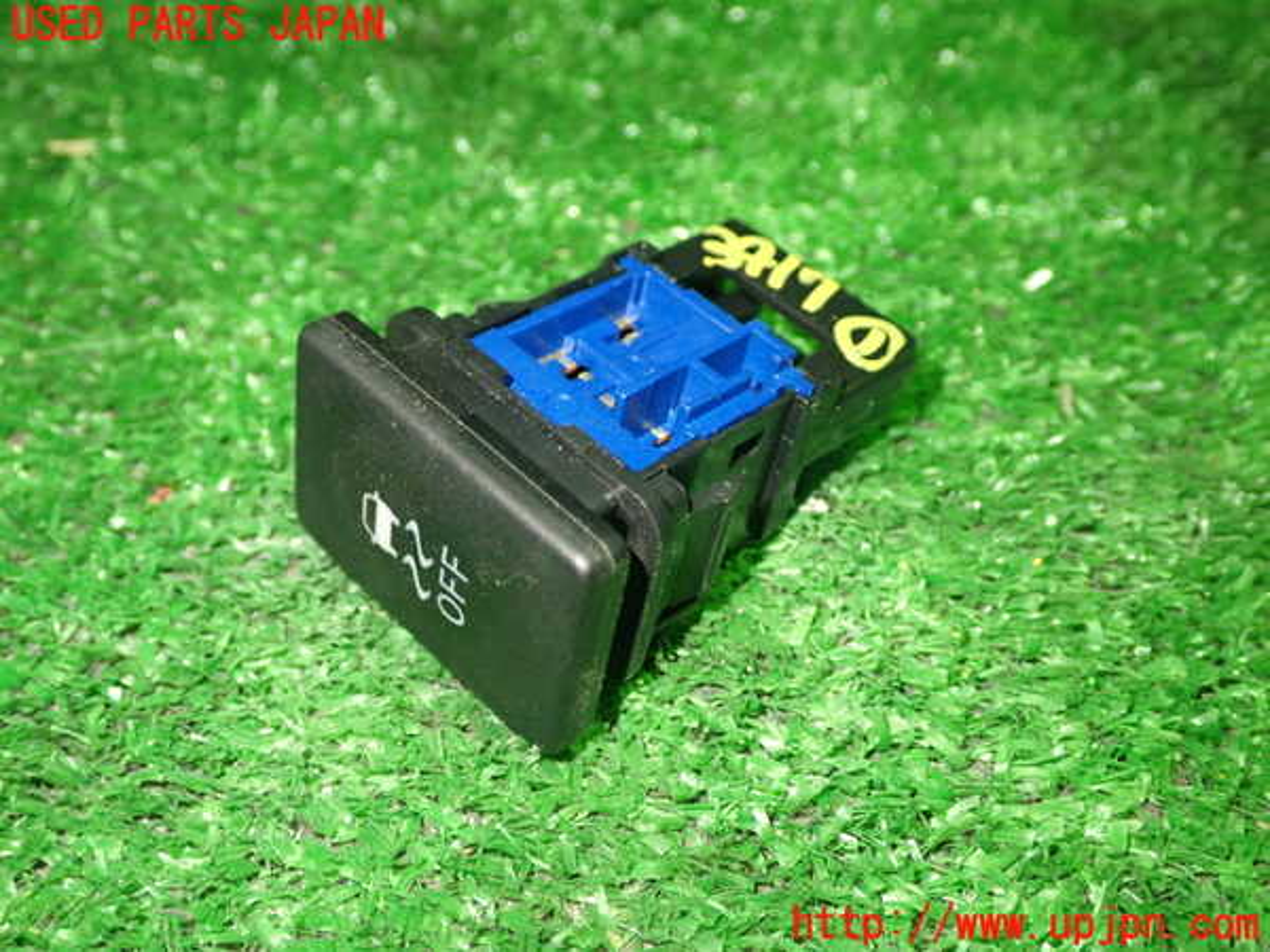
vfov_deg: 35.1
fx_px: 1504
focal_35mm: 41
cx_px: 635
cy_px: 476
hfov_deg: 45.8
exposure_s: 1/30
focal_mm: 7.31
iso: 800
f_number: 2.8
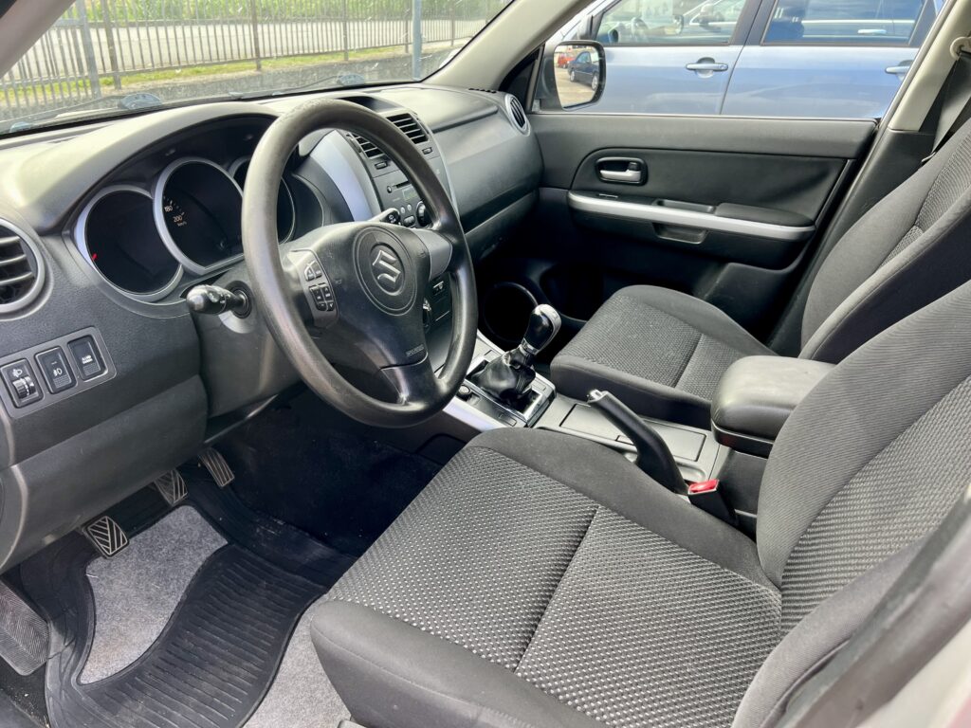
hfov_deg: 67.3
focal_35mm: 26
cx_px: 486
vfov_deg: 53.1
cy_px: 364
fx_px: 729
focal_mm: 5.7
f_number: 1.5
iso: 50
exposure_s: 1/121
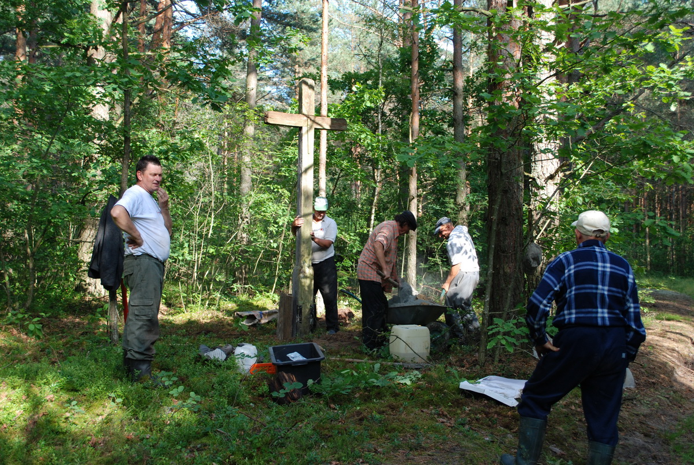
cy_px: 232
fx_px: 811
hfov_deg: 46.4
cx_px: 347
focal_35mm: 42
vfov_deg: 32.0
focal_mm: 28
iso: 200
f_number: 5
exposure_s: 1/100
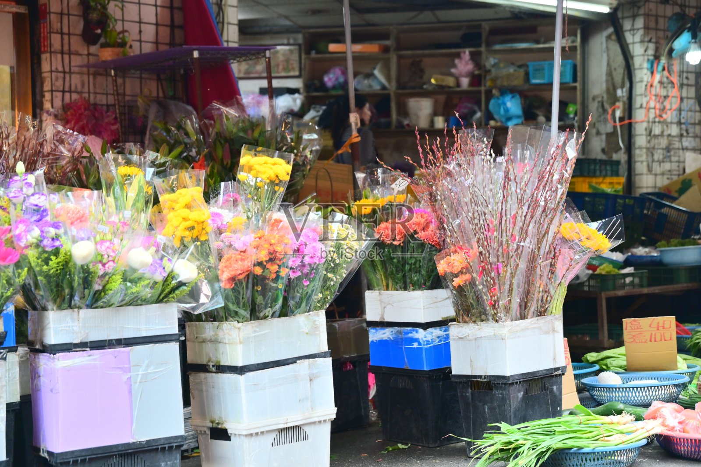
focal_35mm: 65
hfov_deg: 31.0
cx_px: 350
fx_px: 1265
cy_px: 234
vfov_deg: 20.9
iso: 560
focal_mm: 65
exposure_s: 1/100
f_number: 3.3
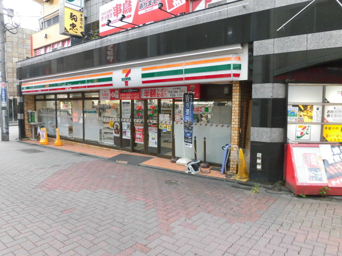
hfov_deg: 71.6
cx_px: 171
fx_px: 237
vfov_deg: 56.8
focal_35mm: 24
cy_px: 128
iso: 200
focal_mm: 4.3
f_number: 3.1
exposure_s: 1/50
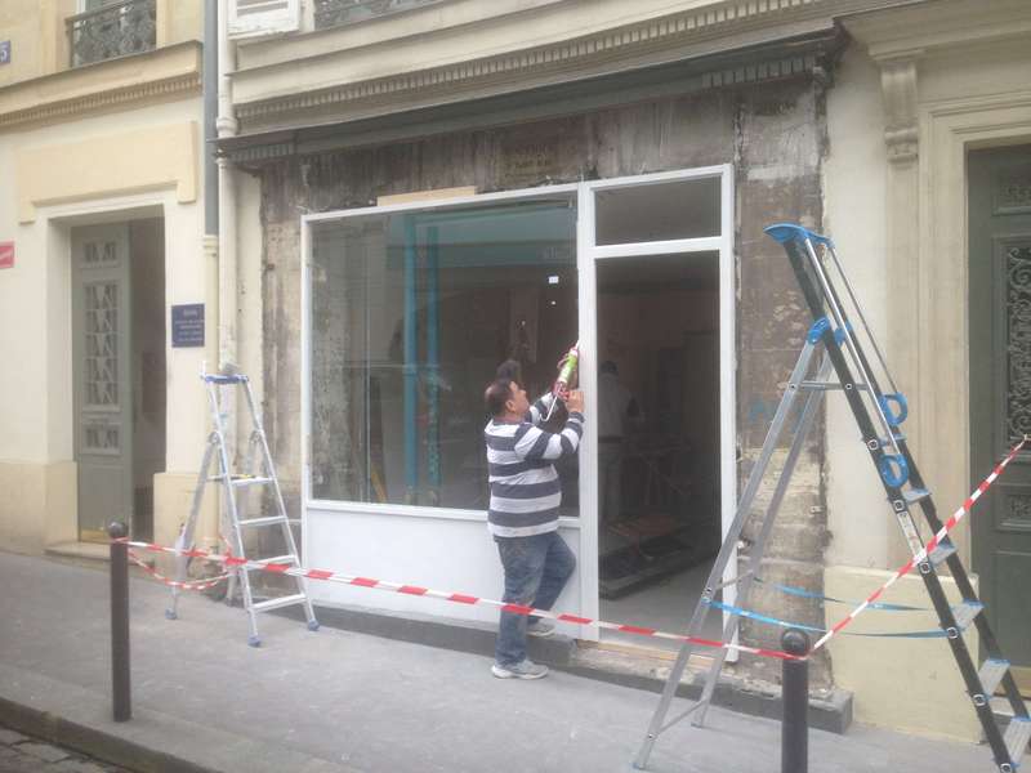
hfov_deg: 55.4
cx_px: 516
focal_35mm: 33
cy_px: 386
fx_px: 983
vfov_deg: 42.9
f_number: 2.4
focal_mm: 4.12
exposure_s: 1/120
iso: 50
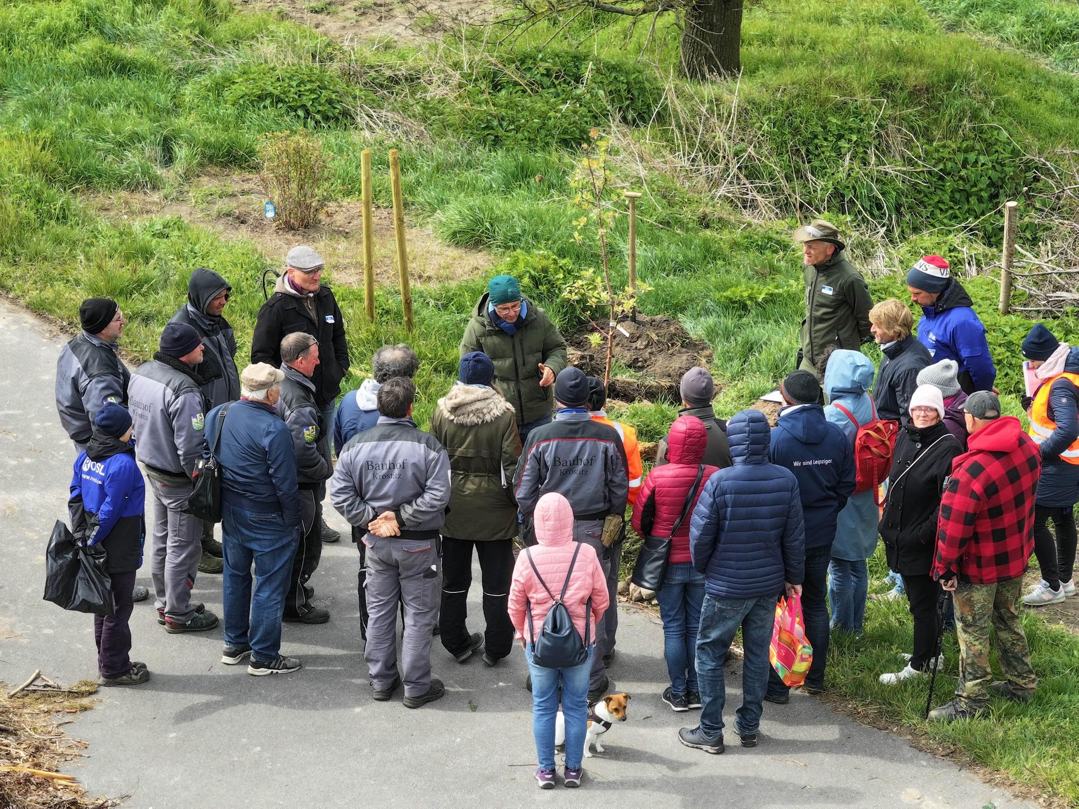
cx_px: 540
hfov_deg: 11.9
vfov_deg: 8.9
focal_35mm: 166
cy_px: 404
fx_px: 5174
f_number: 3.4
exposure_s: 1/240
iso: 100
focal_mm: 30.71
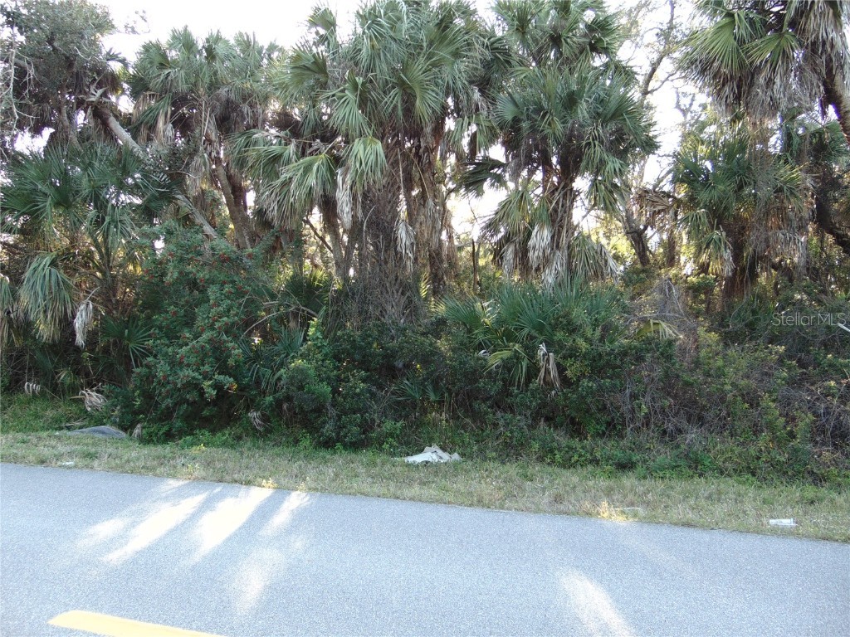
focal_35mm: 25
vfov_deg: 54.9
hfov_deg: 69.4
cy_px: 318
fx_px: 614
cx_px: 425
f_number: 3
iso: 80
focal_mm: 4.5
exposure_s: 1/100
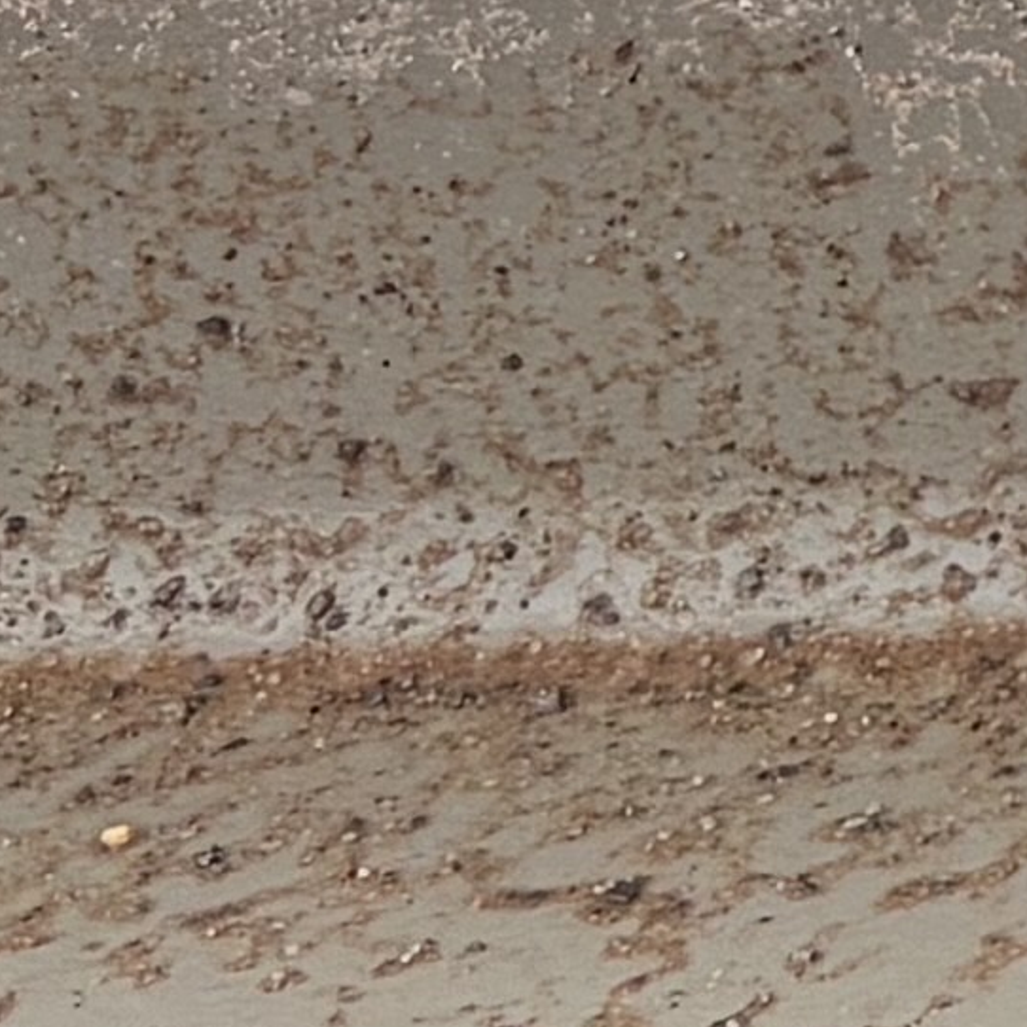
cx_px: 5340
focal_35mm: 242
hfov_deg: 5.4
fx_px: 8123
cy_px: -1313
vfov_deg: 6.9
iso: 40
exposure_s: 1/198
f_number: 1.6
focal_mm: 5.96
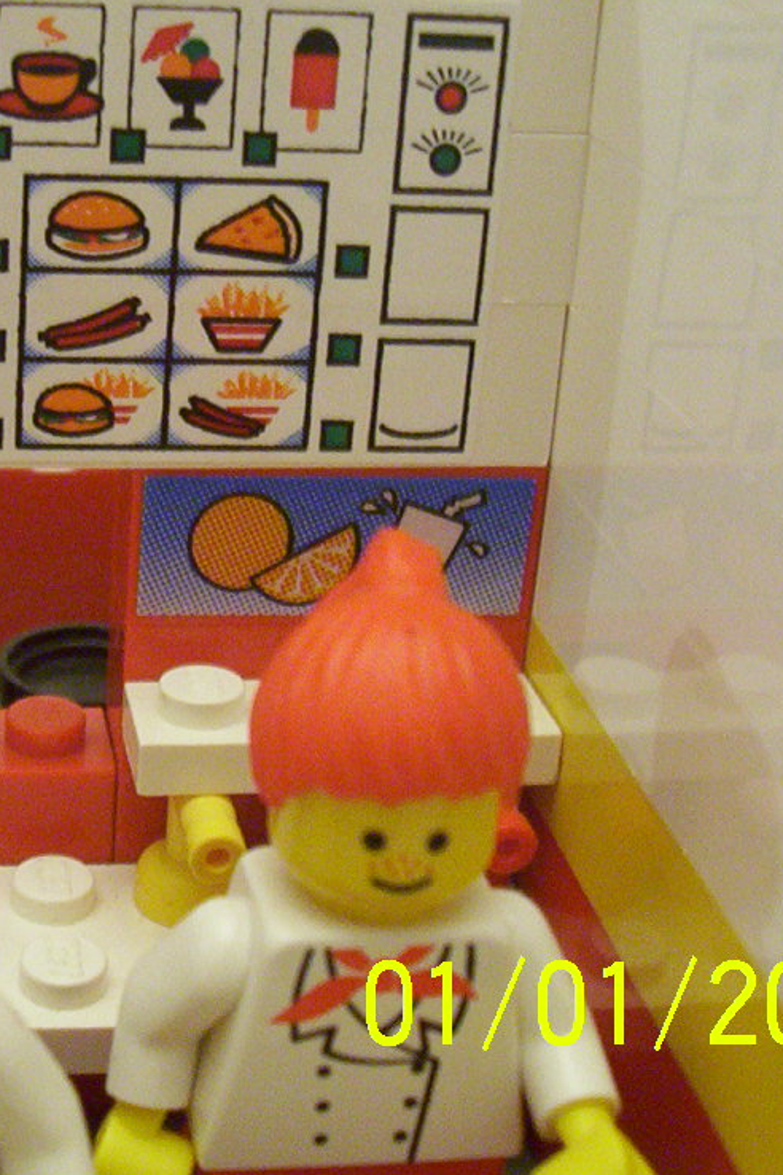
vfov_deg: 28.0
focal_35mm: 72
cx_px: 86
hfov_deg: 18.6
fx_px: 2349
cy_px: 479
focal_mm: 5.77
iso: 200
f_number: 2.73
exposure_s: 1/8.39
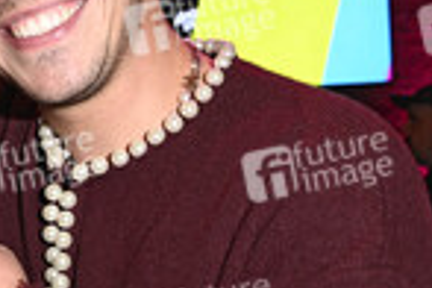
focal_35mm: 86
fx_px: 1032
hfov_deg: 22.2
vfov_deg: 15.9
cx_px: -54
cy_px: 94
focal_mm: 28
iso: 2000
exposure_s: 1/125
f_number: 5
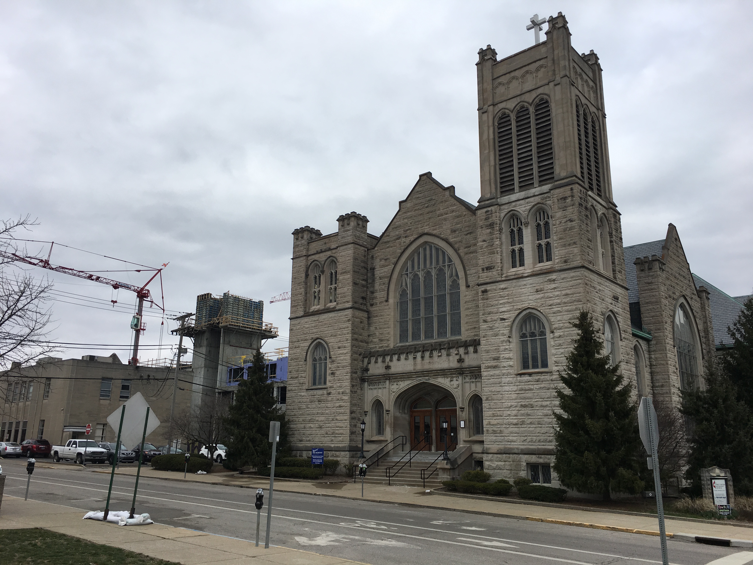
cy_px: 282
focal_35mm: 29
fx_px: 631
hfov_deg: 61.7
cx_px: 376
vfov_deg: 48.2
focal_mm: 4.15
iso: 25
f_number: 2.2
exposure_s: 1/1304
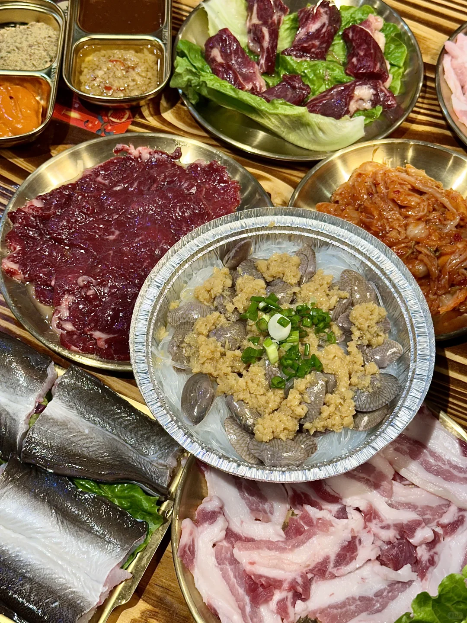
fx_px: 863
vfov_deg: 39.7
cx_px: 234
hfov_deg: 30.3
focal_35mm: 48
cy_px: 312
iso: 50
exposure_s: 1/50
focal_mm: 6.86
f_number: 1.78
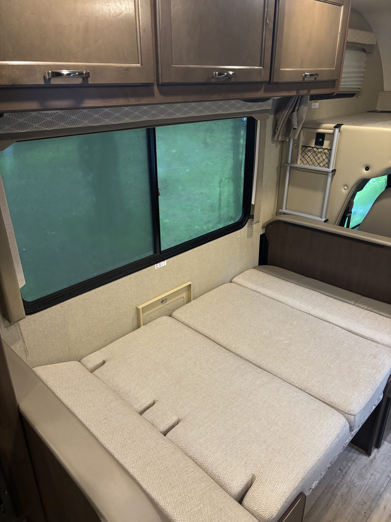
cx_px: 196
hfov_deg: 53.1
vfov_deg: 67.3
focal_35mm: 26
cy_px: 261
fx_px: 392
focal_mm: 6
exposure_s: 1/60
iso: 400
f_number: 1.6
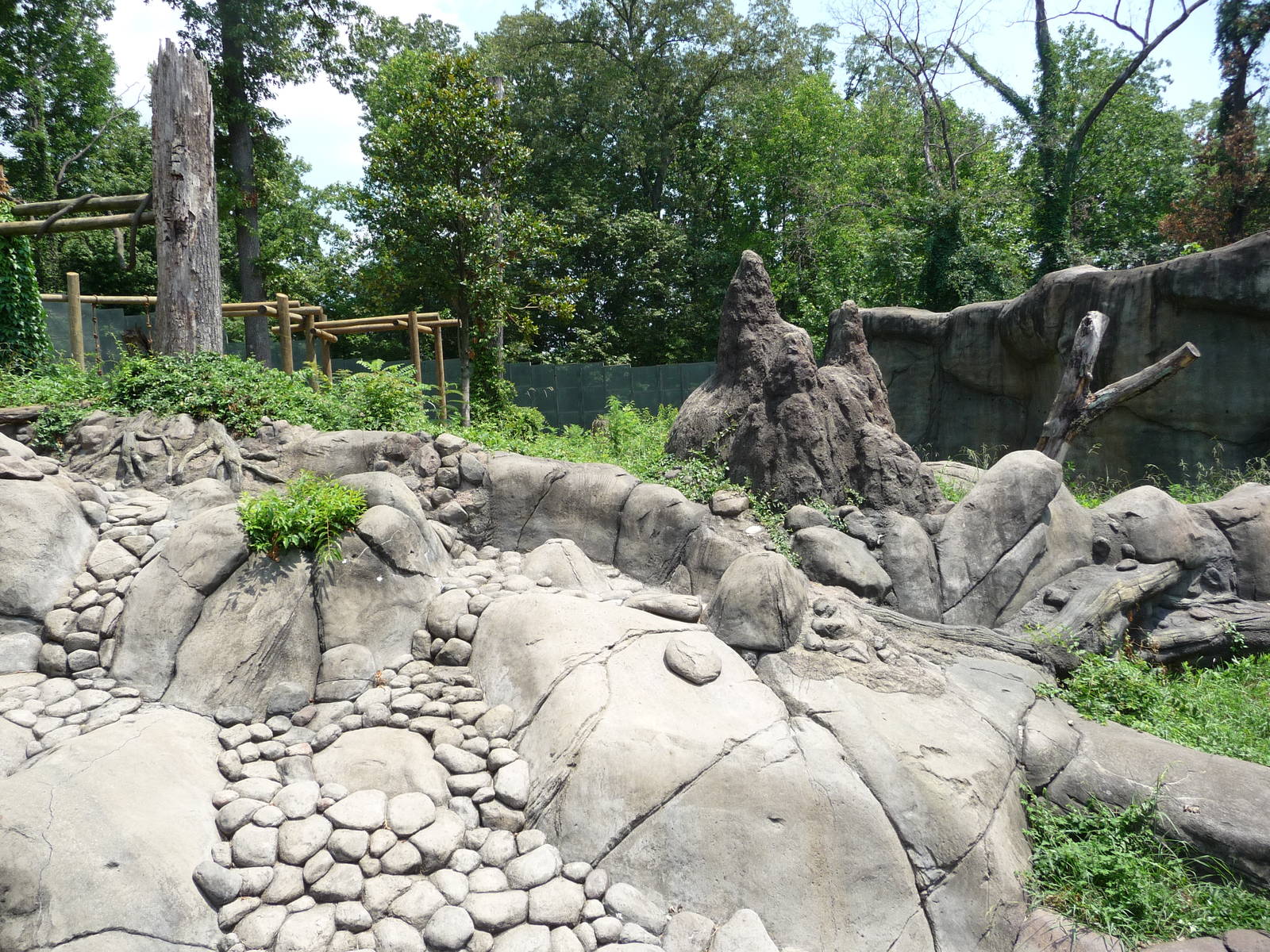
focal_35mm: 28
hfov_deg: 63.4
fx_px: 1027
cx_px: 635
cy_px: 476
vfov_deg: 49.7
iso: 100
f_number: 3.3
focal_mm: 4.7
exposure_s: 1/500
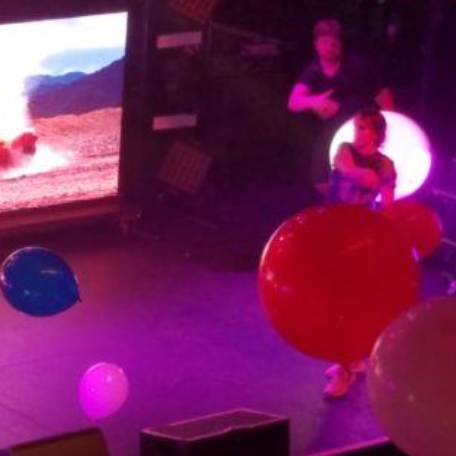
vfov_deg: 29.9
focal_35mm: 57
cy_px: 175
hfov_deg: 28.3
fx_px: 850
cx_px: 3
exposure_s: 1/100
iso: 100
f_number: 1.7
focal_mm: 4.2
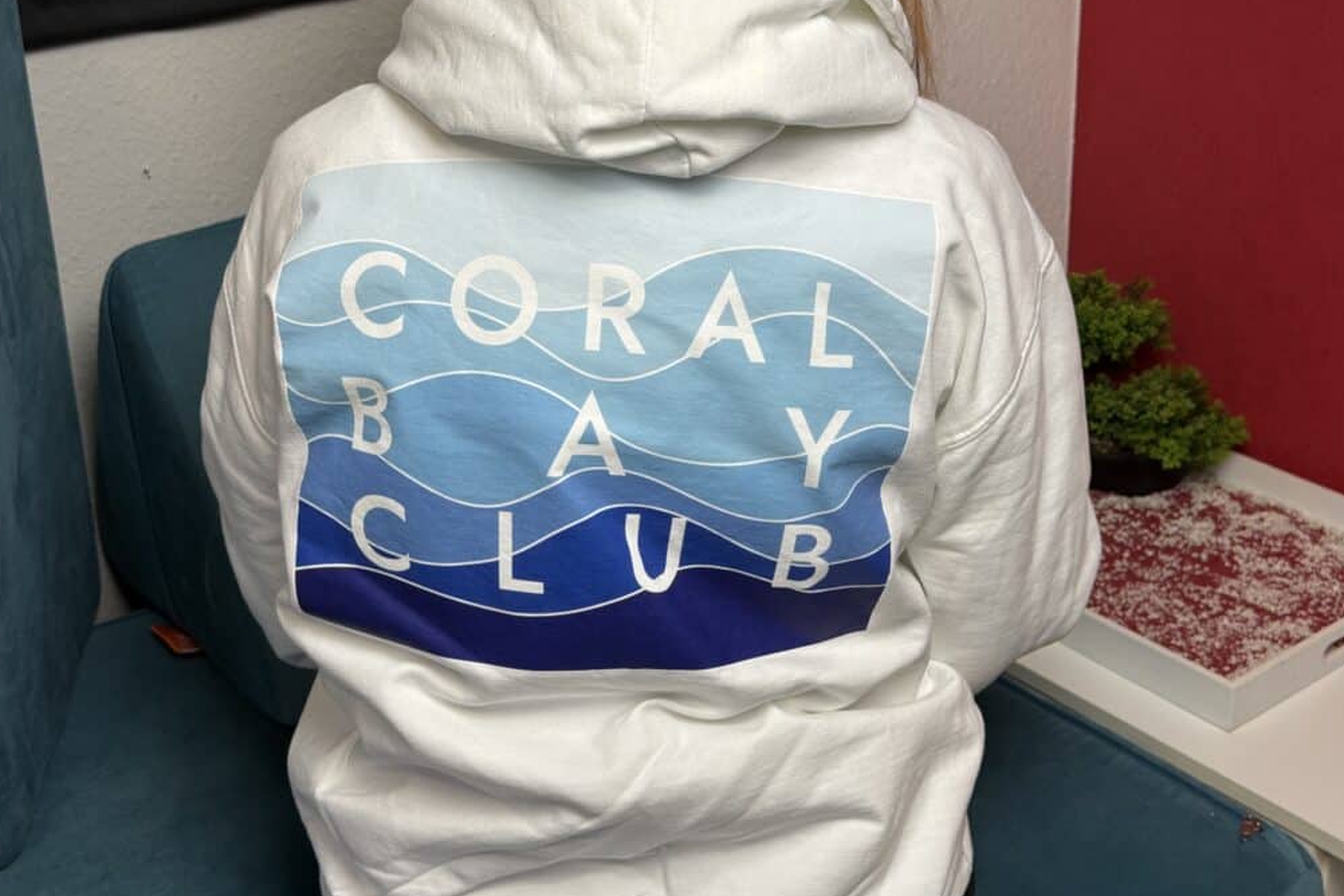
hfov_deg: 38.9
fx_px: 1904
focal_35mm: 51
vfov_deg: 26.5
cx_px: 667
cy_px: 476
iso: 80
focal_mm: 6.76
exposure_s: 1/100
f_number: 1.78
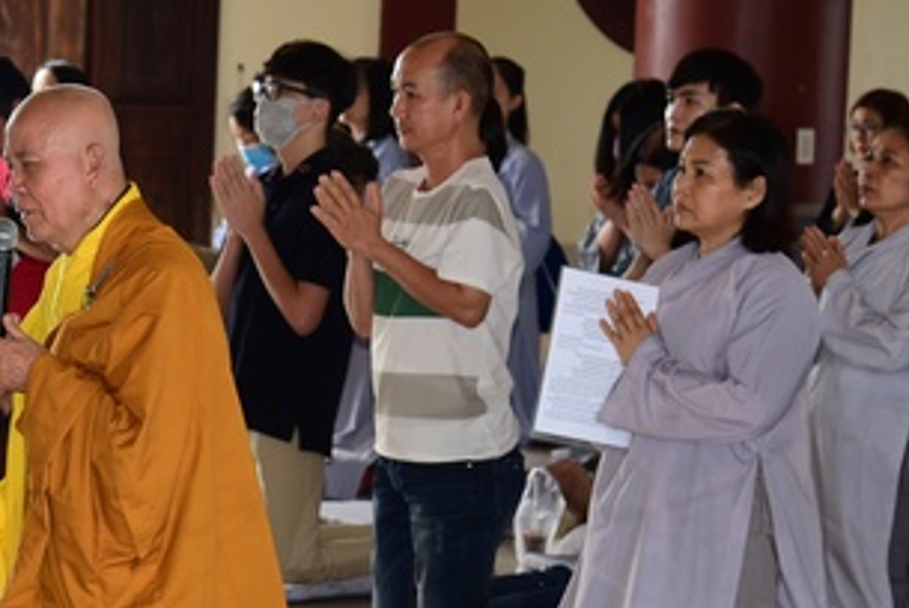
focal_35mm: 132
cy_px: 384
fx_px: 3336
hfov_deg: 15.2
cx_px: 3
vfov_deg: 10.4
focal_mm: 62
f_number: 4.5
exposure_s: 1/80
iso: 360
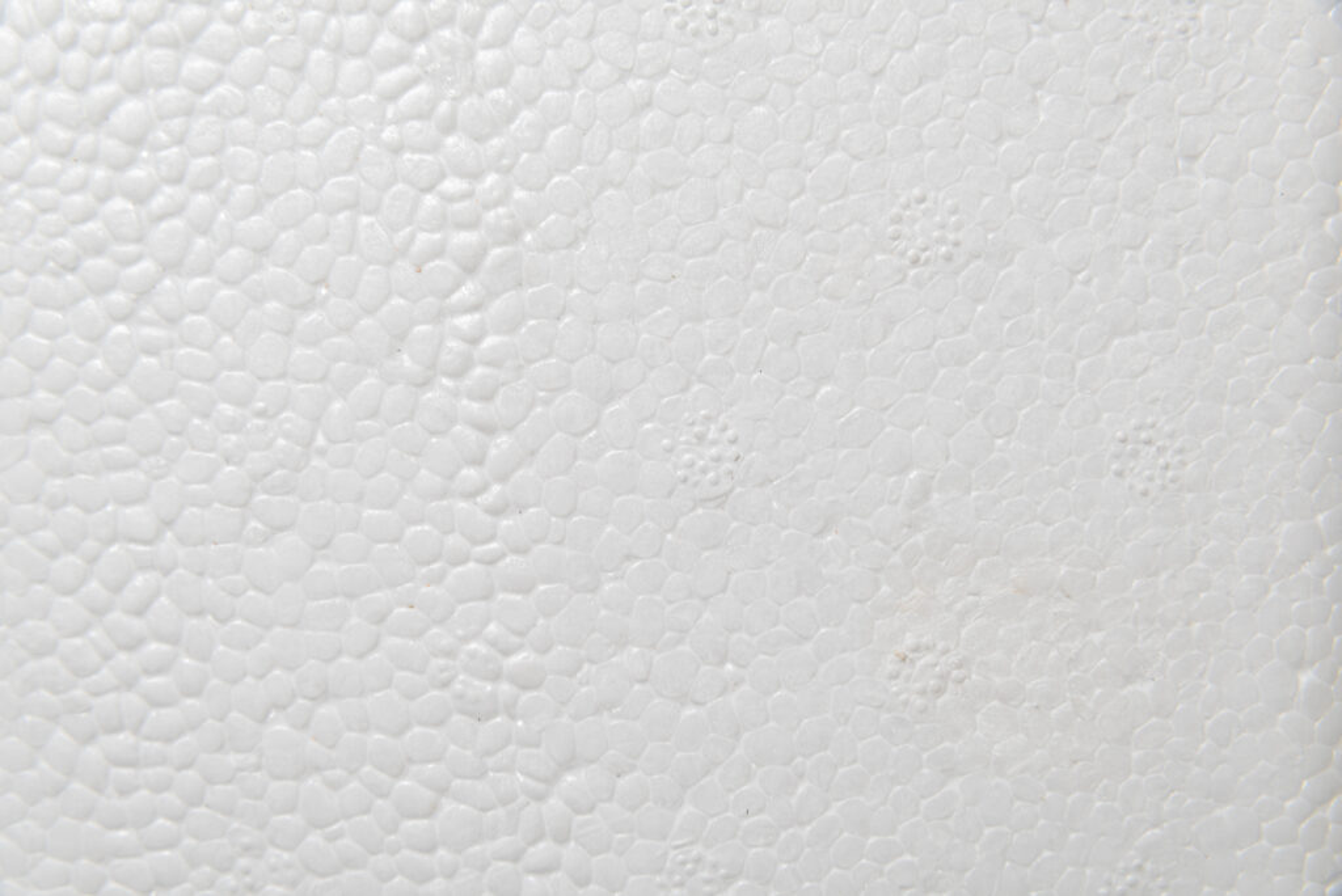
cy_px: 448
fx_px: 3170
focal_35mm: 85
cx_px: 671
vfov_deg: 16.1
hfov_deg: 23.9
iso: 100
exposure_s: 1/100
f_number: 11
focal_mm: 85
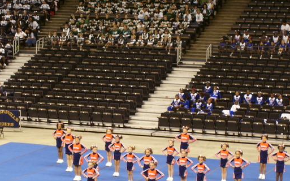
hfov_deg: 15.5
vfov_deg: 9.7
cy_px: 120
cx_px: 142
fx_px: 1066
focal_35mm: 135
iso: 160
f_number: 4.6
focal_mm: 16.8
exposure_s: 1/15
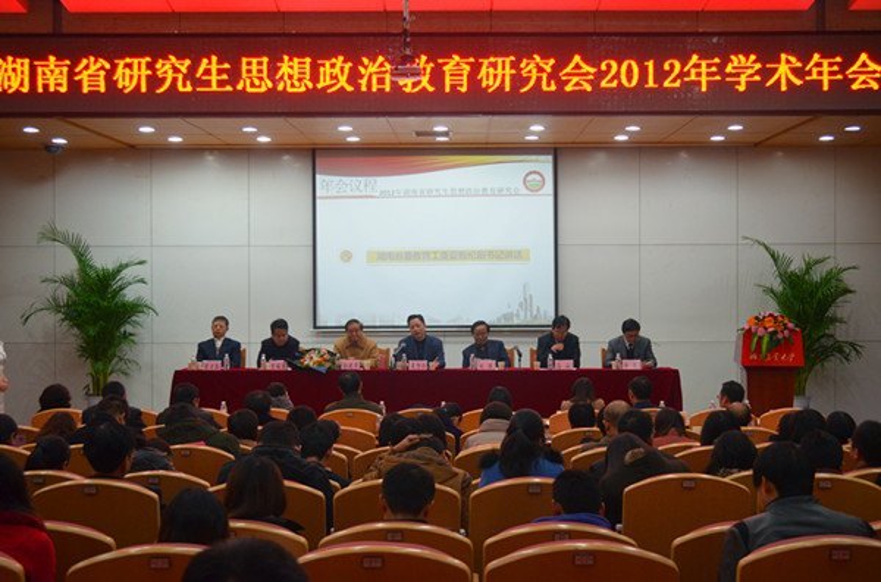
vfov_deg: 25.6
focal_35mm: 52
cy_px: 291
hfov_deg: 38.0
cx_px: 440
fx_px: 1281
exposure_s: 1/30
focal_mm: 35
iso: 1250
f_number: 5
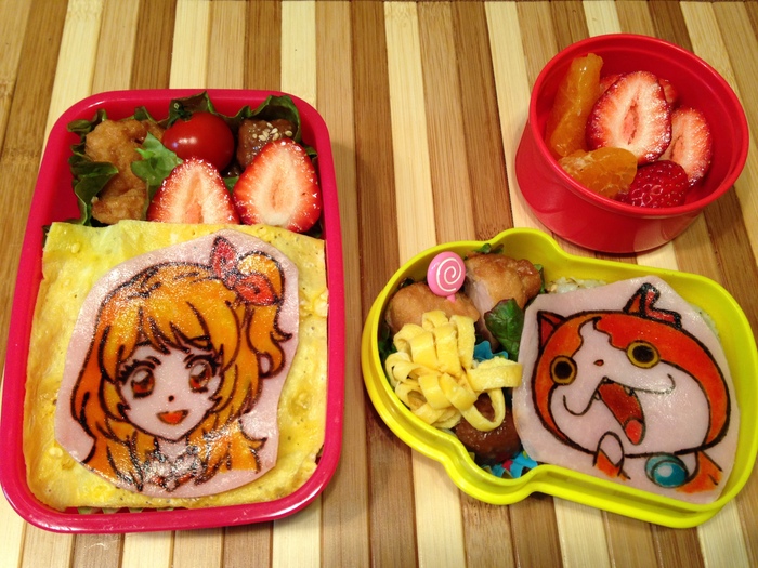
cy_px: 284
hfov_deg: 55.4
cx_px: 379
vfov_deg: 42.9
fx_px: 723
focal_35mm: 33
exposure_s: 1/20
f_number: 2.4
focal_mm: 4.12
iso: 100
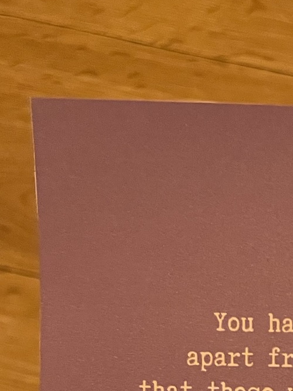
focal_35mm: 78
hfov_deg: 18.3
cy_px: 505
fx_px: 881
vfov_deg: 22.4
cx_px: 308
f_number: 1.6
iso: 800
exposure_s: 1/30
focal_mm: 4.2
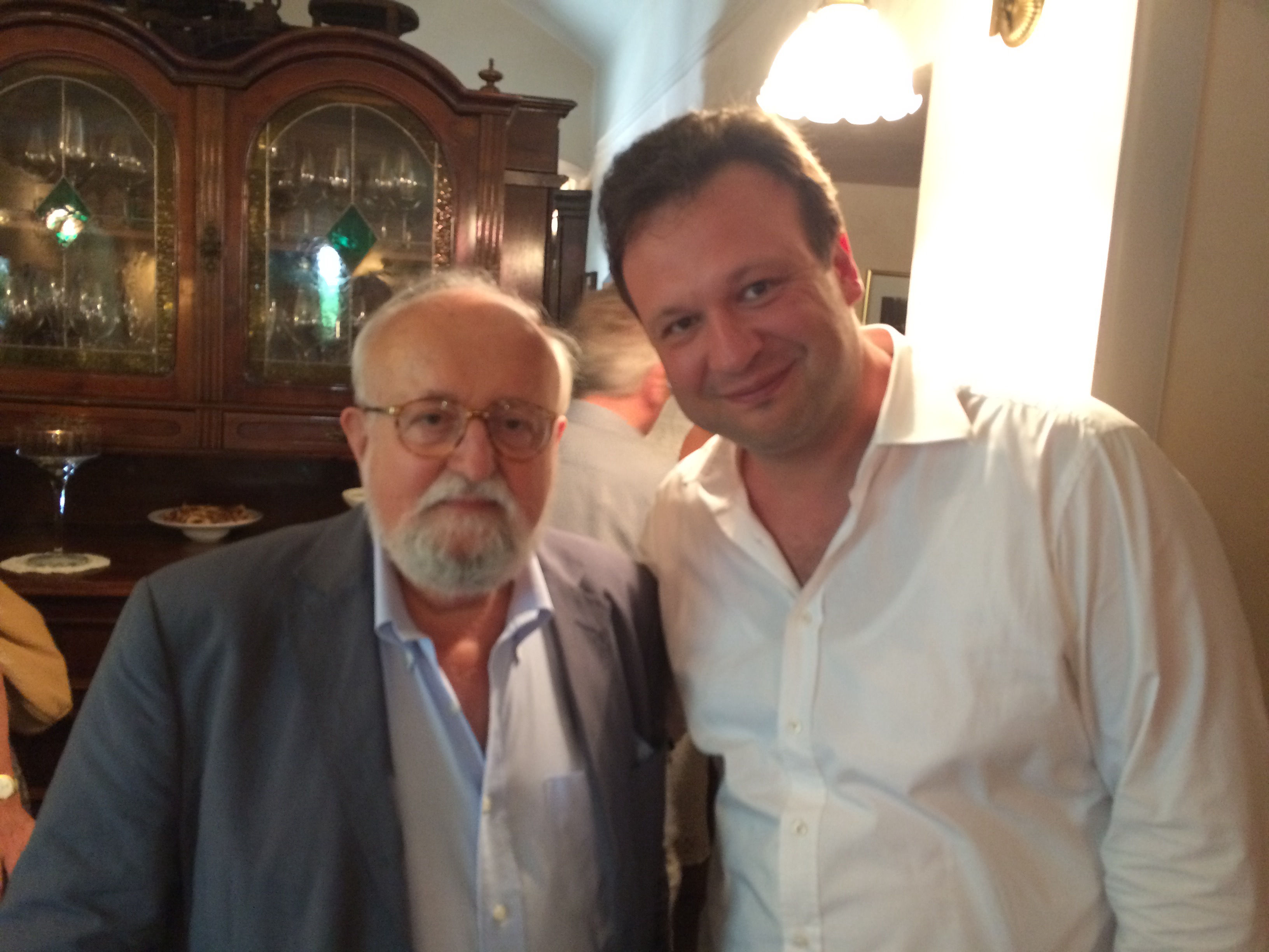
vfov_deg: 48.2
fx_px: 1063
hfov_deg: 61.7
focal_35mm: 29
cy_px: 476
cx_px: 634
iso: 320
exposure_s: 1/20
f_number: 2.2
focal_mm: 4.15
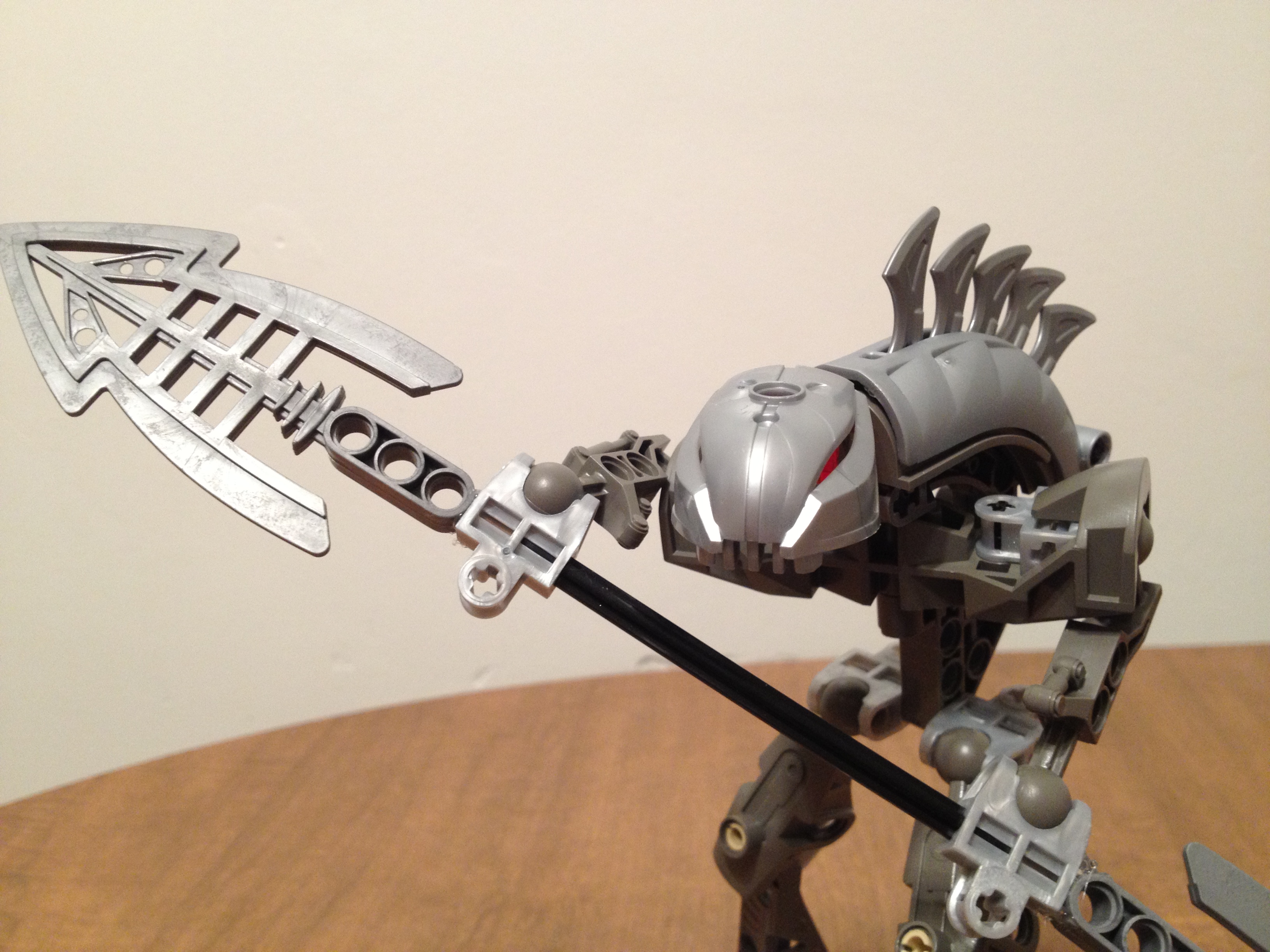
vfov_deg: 40.7
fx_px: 1284
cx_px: 635
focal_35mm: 35
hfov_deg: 52.6
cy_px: 476
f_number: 2.4
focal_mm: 4.28
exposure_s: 1/20
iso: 160
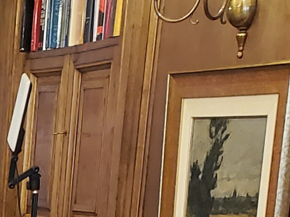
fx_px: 1449
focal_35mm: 173
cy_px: 602
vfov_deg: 7.7
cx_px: -409
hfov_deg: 10.0
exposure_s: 1/50
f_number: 2.4
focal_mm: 4.3
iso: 400
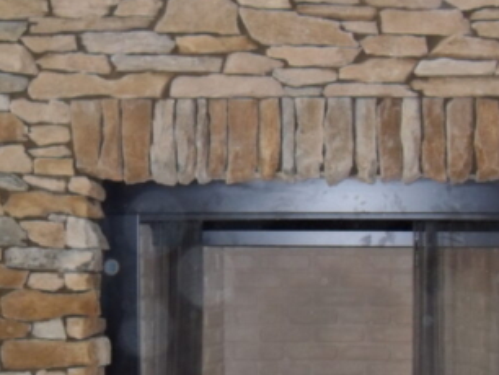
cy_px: 254
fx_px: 1024
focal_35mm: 71
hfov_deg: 27.3
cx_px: 323
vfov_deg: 20.7
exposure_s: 1/45
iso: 160
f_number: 2.8
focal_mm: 6.3
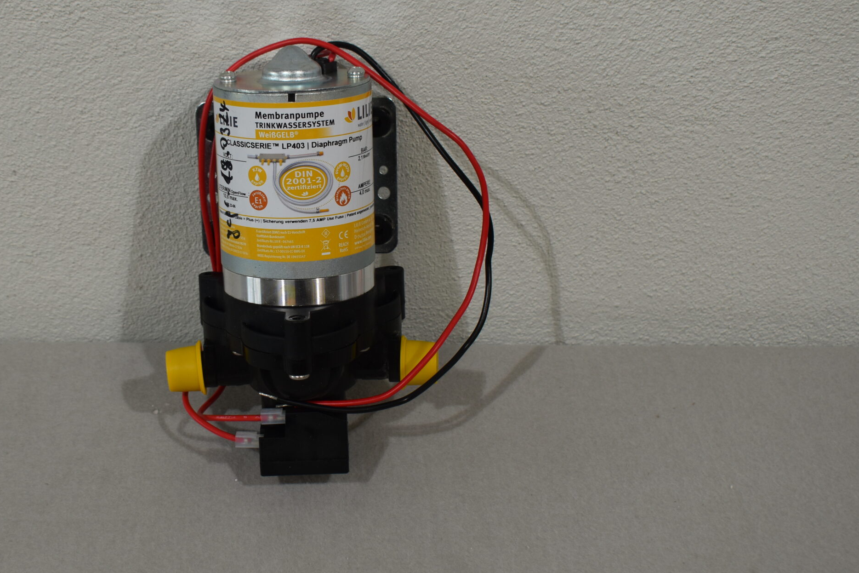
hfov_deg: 31.4
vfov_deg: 21.3
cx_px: 319
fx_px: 1519
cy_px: 277
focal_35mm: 64
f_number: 5.6
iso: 280
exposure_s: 1/125
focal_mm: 31
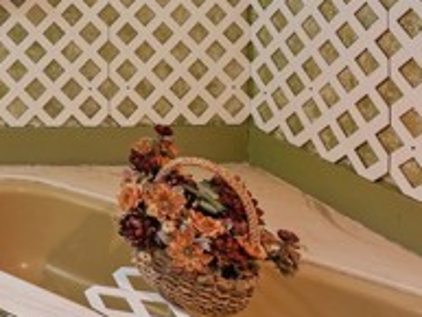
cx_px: -171
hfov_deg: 28.3
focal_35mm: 51
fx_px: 622
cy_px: -75
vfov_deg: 25.3
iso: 400
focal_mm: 16
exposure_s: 1/15
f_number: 5.6
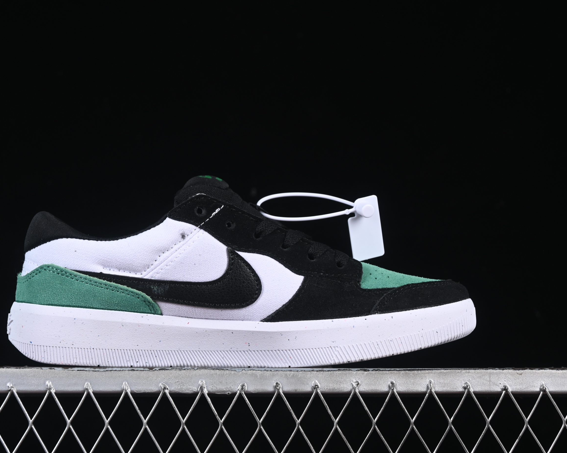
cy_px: 226
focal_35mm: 85
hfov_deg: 22.5
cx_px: 239
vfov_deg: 18.1
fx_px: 1426
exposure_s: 1/80
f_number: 7.1
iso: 160
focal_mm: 50
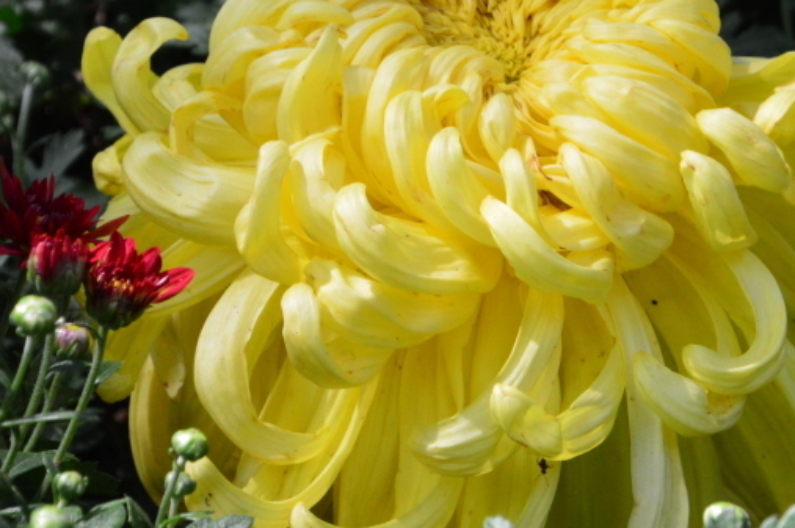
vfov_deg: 1.5
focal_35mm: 909
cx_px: 575
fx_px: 20054
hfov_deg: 2.3
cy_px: 134
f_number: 10
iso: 1250
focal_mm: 300
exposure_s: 1/250
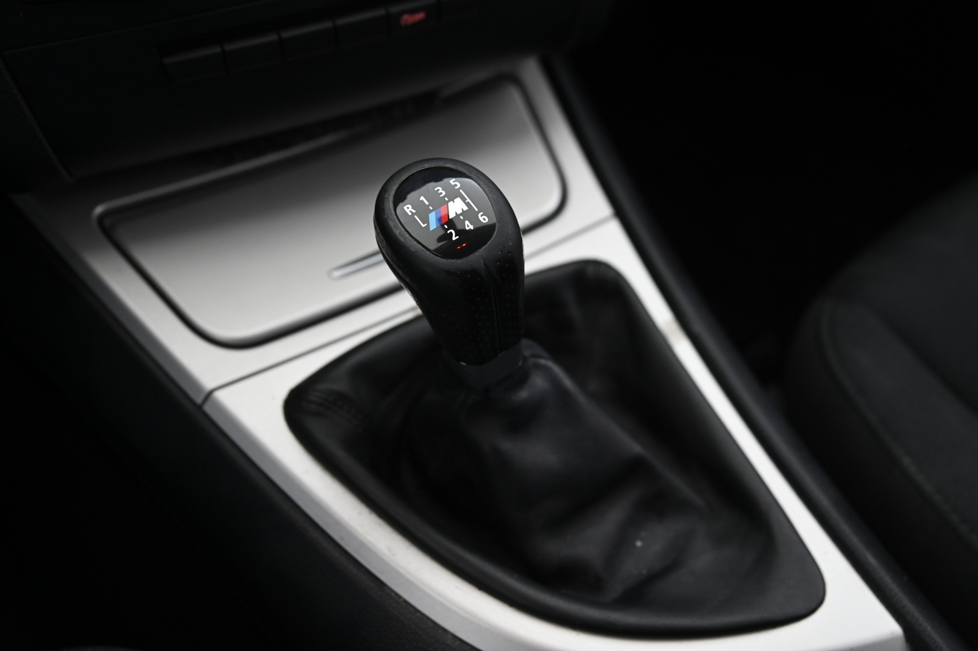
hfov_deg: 42.8
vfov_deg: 29.2
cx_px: 489
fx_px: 1249
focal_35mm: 46
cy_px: 326
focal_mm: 46
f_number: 4
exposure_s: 1/15
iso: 2000
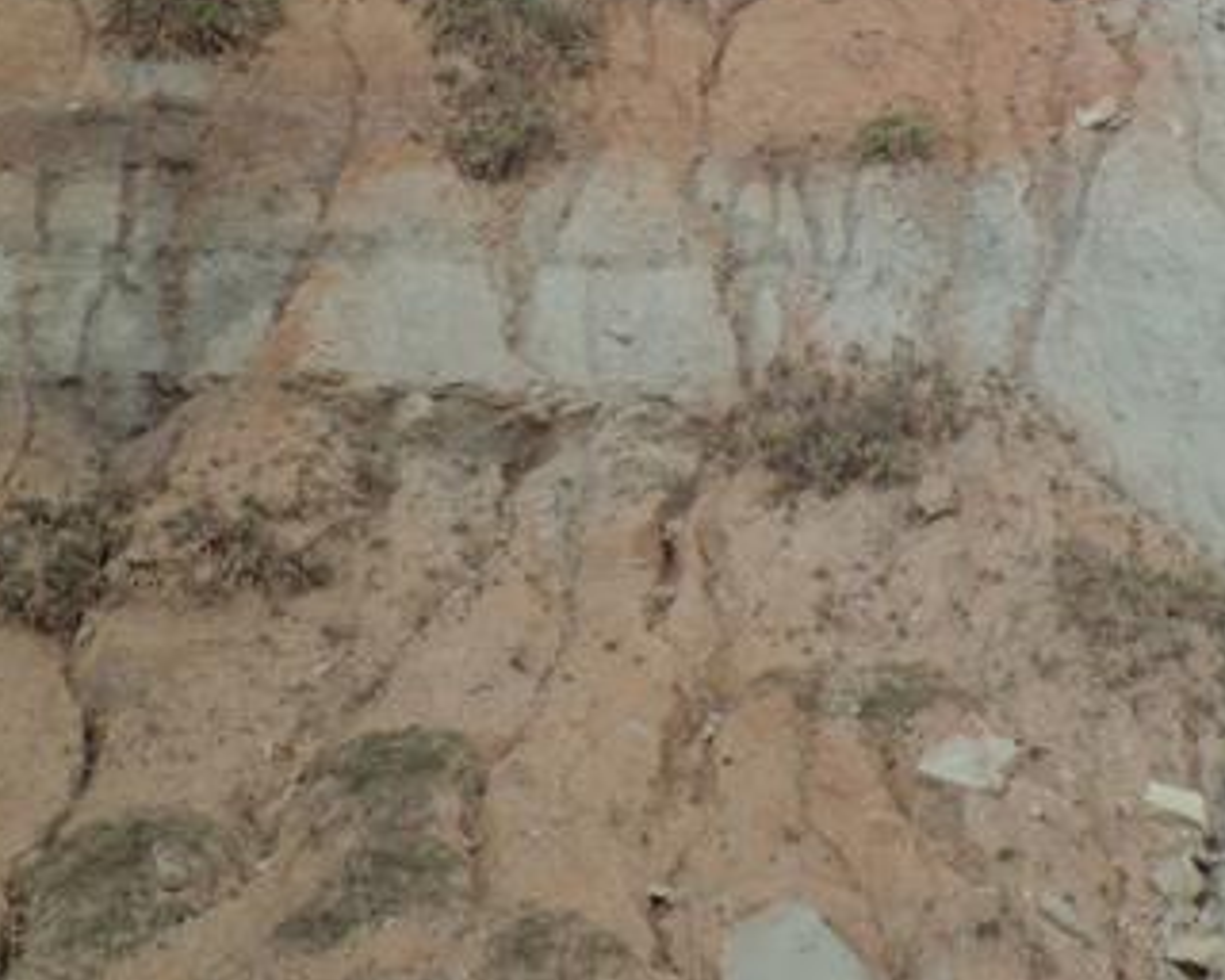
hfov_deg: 16.4
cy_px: 188
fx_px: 4242
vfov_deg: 13.1
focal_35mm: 117
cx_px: 892
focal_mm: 10.7
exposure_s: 1/500
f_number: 3.9
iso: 64
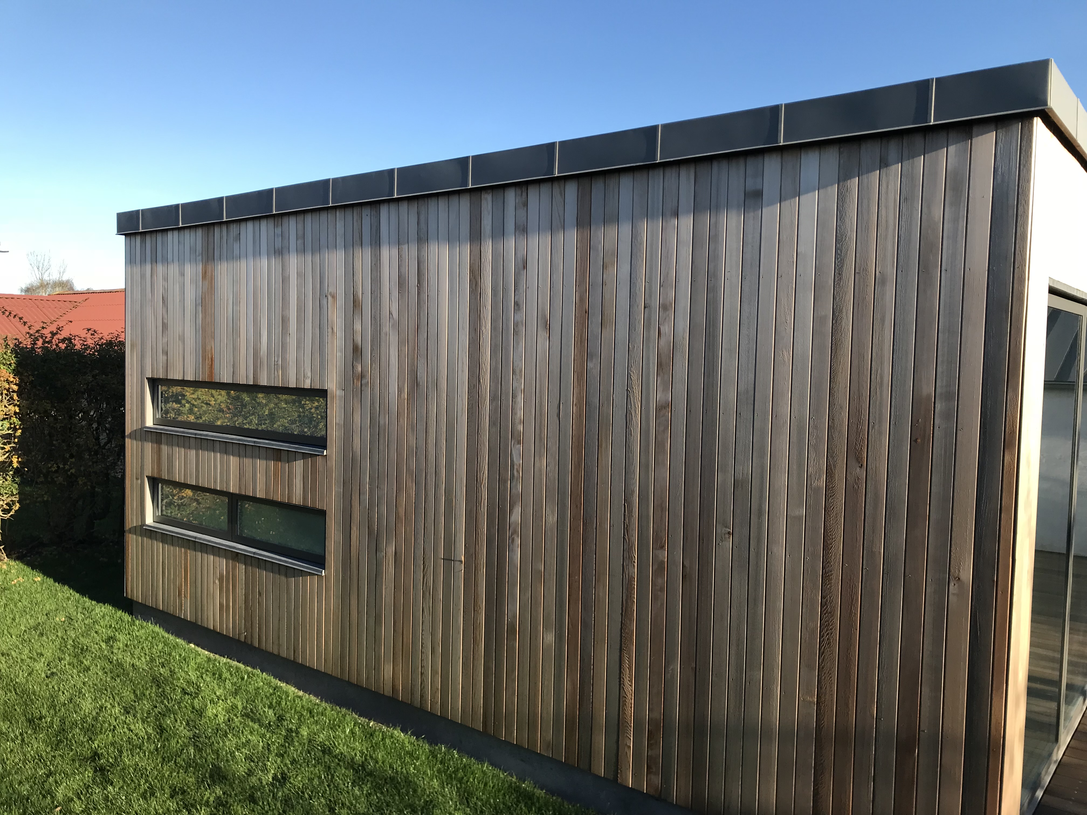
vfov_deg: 49.7
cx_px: 544
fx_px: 879
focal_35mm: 28
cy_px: 408
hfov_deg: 63.4
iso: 20
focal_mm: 3.99
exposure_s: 1/818
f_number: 1.8
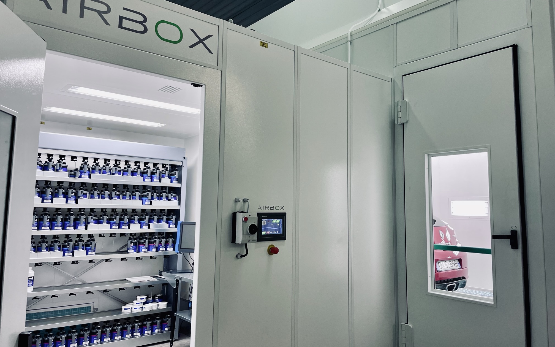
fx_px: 424
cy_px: 165
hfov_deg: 66.5
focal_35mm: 28
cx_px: 282
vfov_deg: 44.5
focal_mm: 4.2
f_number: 1.6
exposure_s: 1/100
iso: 100
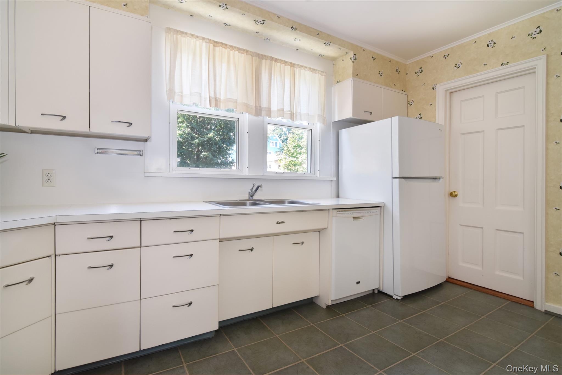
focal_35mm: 16
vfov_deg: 72.0
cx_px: 281
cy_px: 188
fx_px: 258
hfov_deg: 95.0
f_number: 8
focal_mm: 11
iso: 640
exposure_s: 1/50
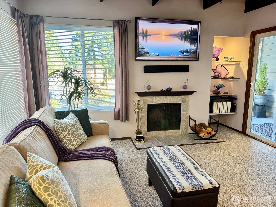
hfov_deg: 71.6
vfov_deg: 56.8
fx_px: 191
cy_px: 104
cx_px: 138
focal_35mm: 24
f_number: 1.78
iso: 160
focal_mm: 6.76
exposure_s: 1/60
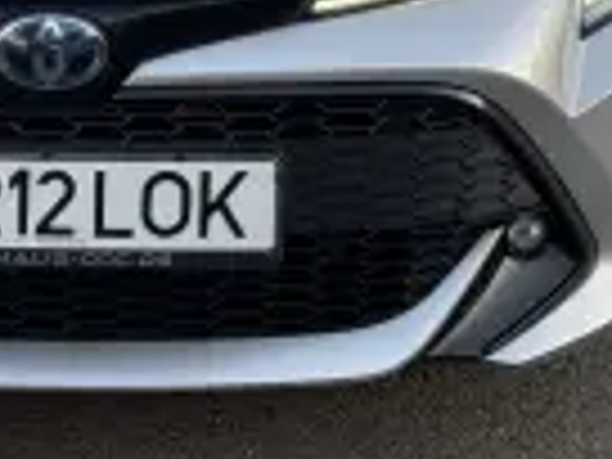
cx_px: 27
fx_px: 2245
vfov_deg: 11.5
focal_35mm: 127
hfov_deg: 15.3
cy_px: -86
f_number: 1.78
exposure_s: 1/275
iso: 64
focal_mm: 6.76
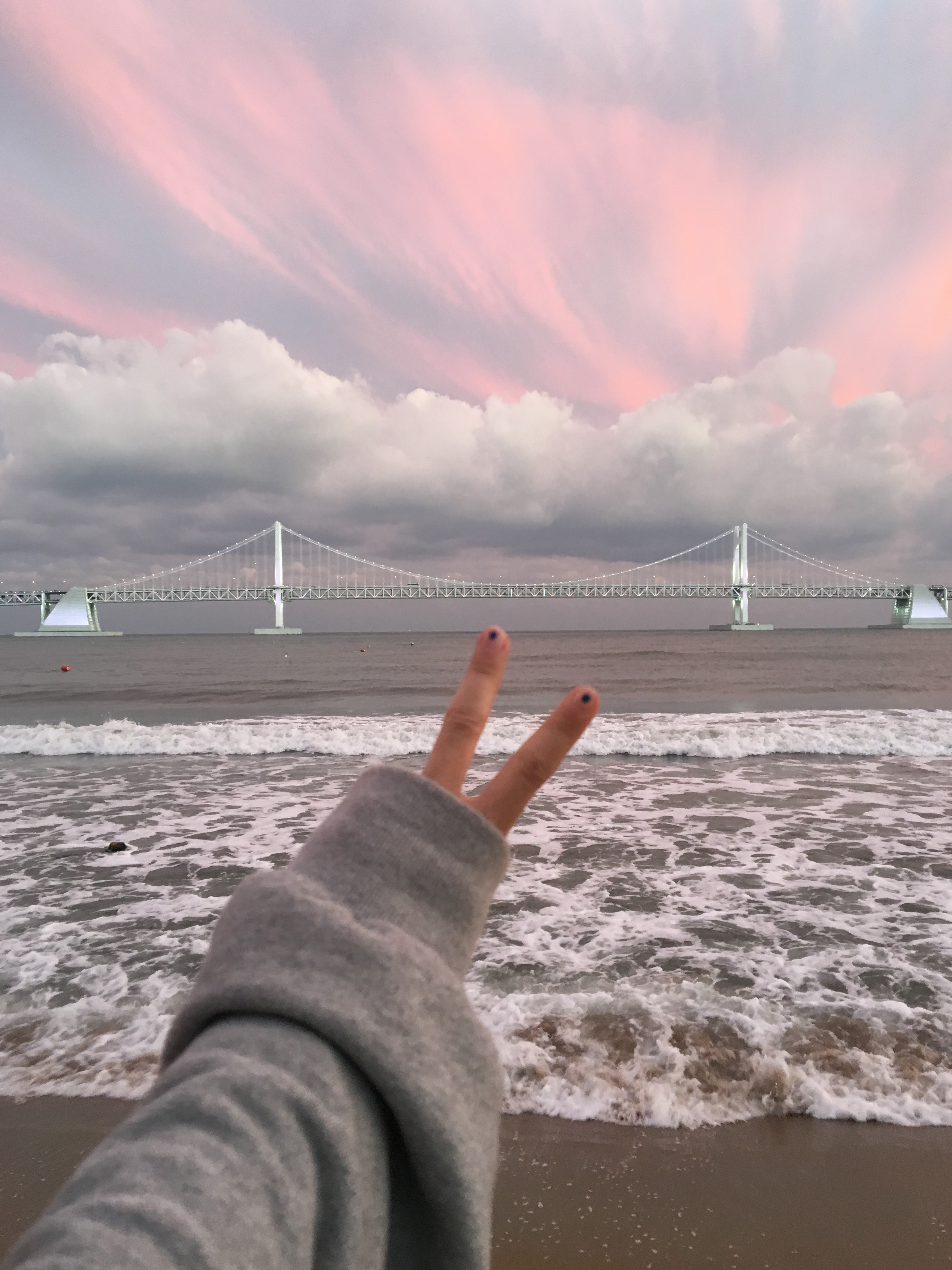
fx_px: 1100
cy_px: 642
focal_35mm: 30
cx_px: 477
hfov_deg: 46.8
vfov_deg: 60.0
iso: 100
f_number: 2.2
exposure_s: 1/30
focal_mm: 4.15
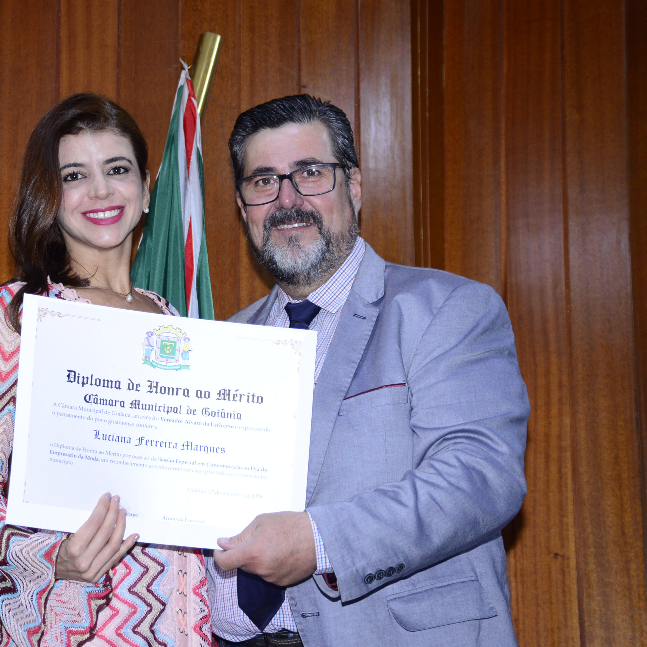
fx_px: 1797
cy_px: 320
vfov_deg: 20.4
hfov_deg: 20.3
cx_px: 222
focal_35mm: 85
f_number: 5.3
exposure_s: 1/125
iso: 2000
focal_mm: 66
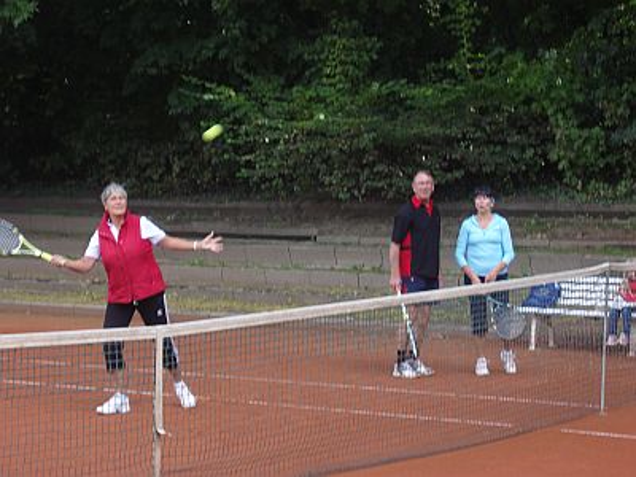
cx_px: 318
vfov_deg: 14.5
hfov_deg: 19.3
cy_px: 238
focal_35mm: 102
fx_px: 1874
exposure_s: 1/80
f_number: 5.2
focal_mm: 21.9
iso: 100
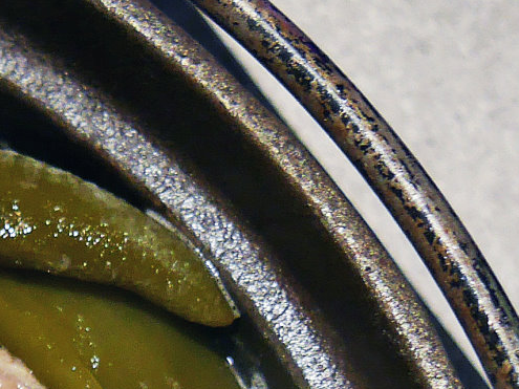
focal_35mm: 149
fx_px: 2233
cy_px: 475
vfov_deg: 9.8
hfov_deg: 12.9
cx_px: -98
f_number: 3.5
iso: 640
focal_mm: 14
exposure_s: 1/60
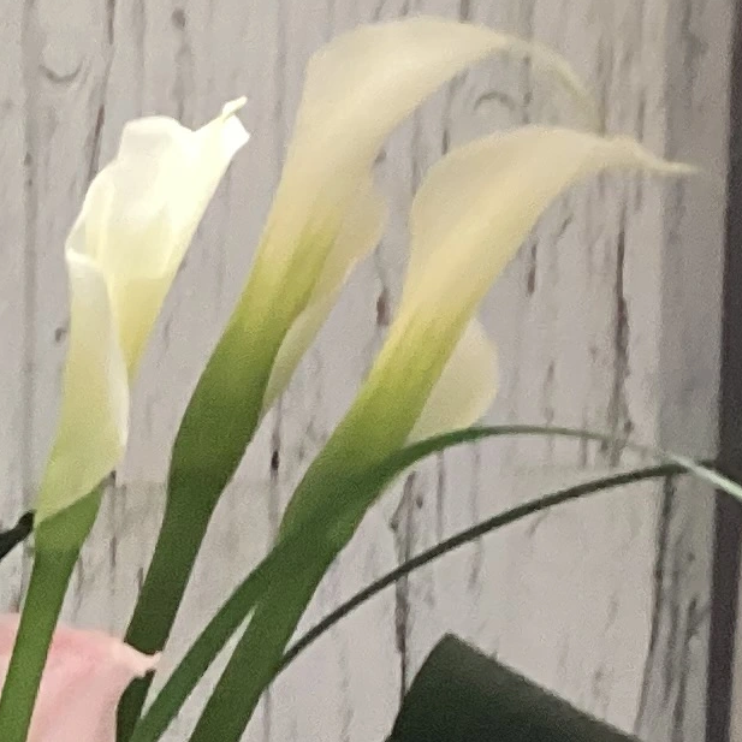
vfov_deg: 11.6
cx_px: -771
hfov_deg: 10.9
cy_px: 1091
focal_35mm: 145
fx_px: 3516
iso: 200
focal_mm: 3.3
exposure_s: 1/50
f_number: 2.4
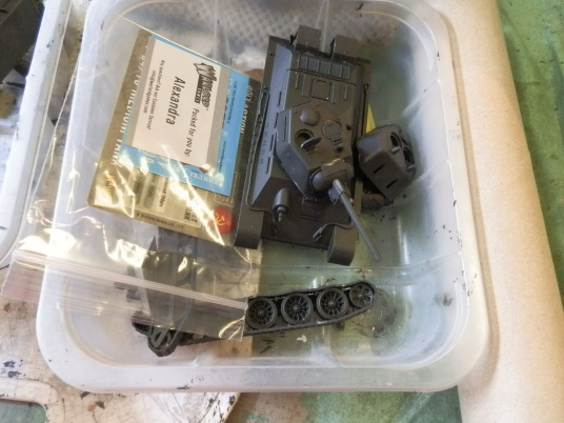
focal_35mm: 28
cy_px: 212
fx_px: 456
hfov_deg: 63.4
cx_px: 282
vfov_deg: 49.7
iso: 400
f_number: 3.1
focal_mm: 5
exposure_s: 1/40
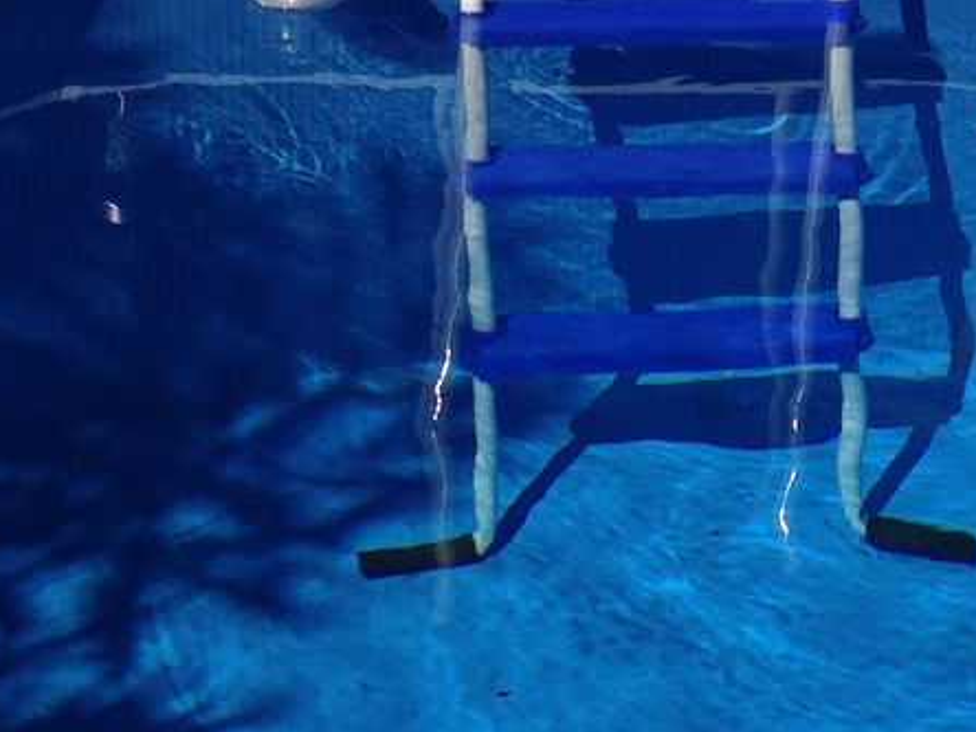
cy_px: -196
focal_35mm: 119
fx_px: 3355
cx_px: 895
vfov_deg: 12.1
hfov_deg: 16.3
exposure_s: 1/3876
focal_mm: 4.12
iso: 50
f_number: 2.4
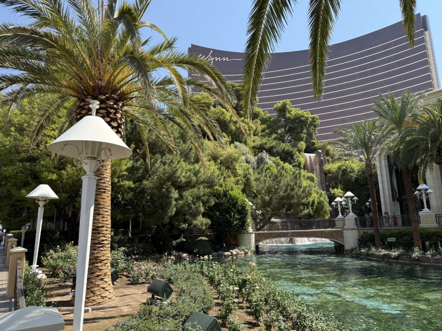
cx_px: 221
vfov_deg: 56.8
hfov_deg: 71.6
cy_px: 166
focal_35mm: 24
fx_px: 306
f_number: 1.78
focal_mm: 6.76
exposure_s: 1/2611
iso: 100
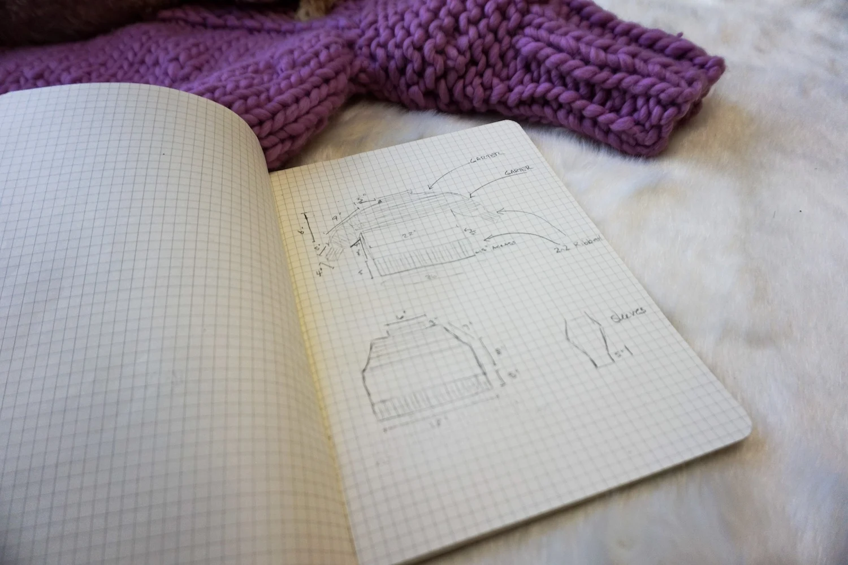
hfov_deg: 73.8
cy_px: 282
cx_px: 424
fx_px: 565
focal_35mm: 24
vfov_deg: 53.1
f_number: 3.5
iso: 250
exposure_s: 1/160
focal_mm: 16
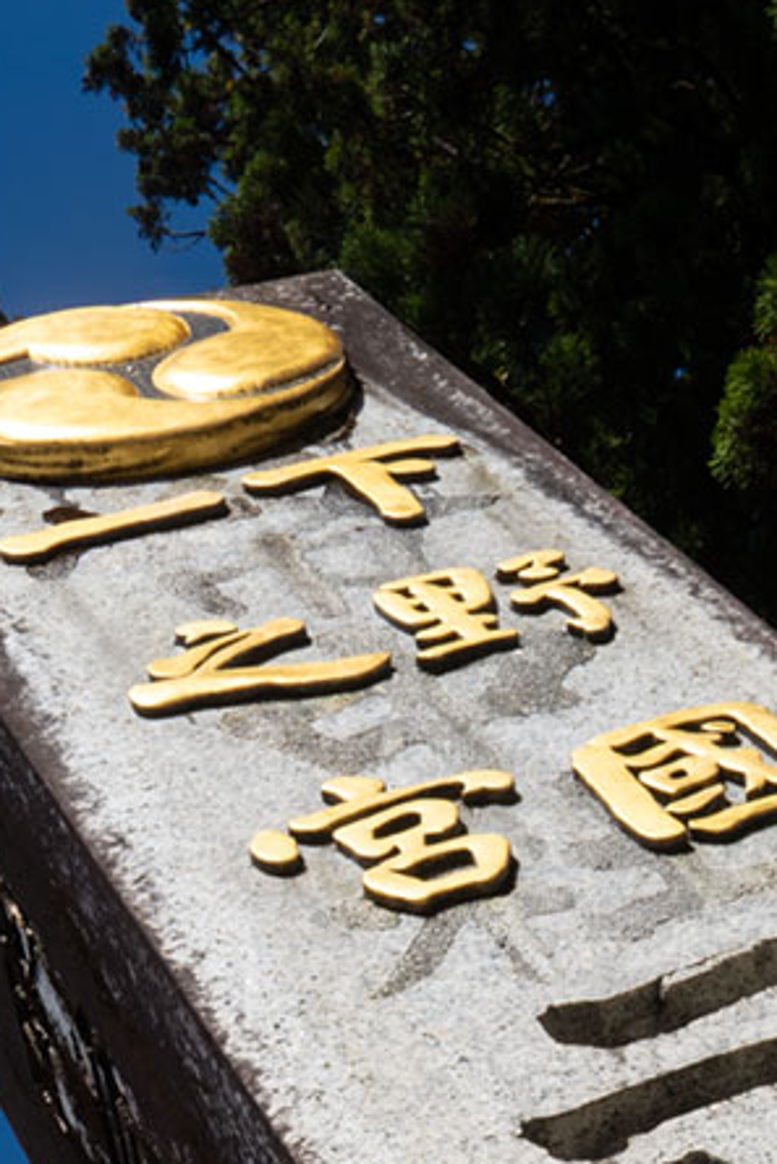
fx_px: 3200
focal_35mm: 99
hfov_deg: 13.6
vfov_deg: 18.1
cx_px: 782
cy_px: 1807
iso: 100
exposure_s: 1/160
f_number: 13
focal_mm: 20.4
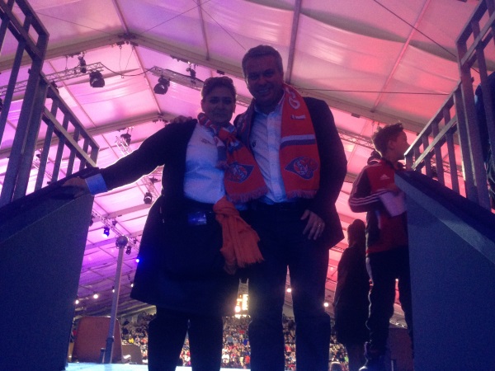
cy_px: 186
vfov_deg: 42.9
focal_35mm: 33
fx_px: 472
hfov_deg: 55.4
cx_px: 248
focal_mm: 4.12
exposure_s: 1/20
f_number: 2.4
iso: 250
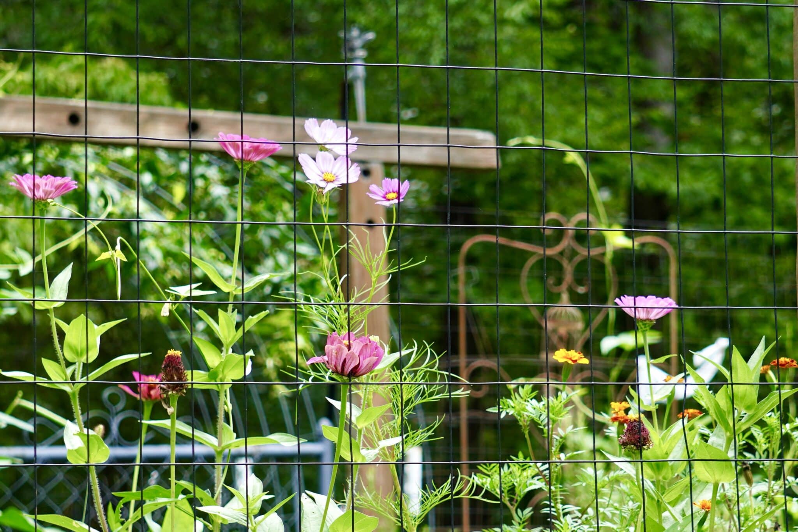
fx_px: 1828
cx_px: 399
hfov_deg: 24.6
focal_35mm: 82
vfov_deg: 16.6
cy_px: 266
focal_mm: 55
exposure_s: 1/100
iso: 100
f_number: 4.5
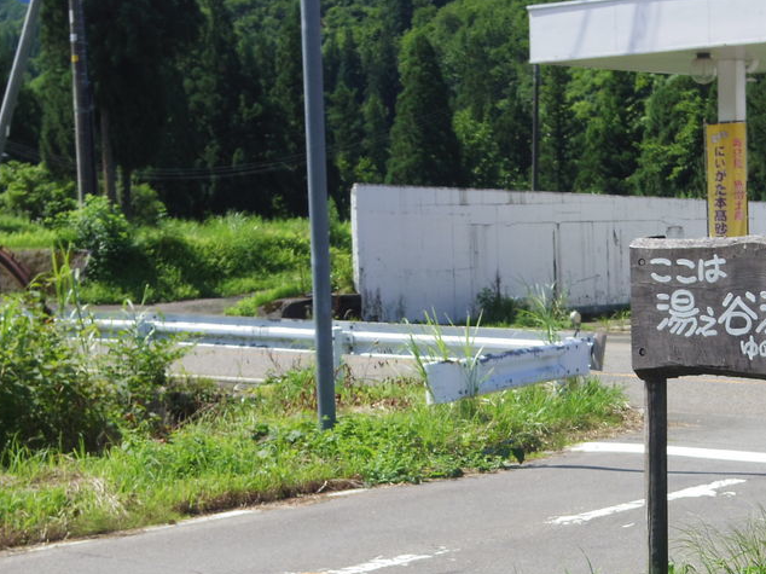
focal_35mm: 89
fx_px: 1969
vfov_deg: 16.4
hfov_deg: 21.9
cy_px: 474
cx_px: 504
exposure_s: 1/1000
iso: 125
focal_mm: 8.5
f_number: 3.5
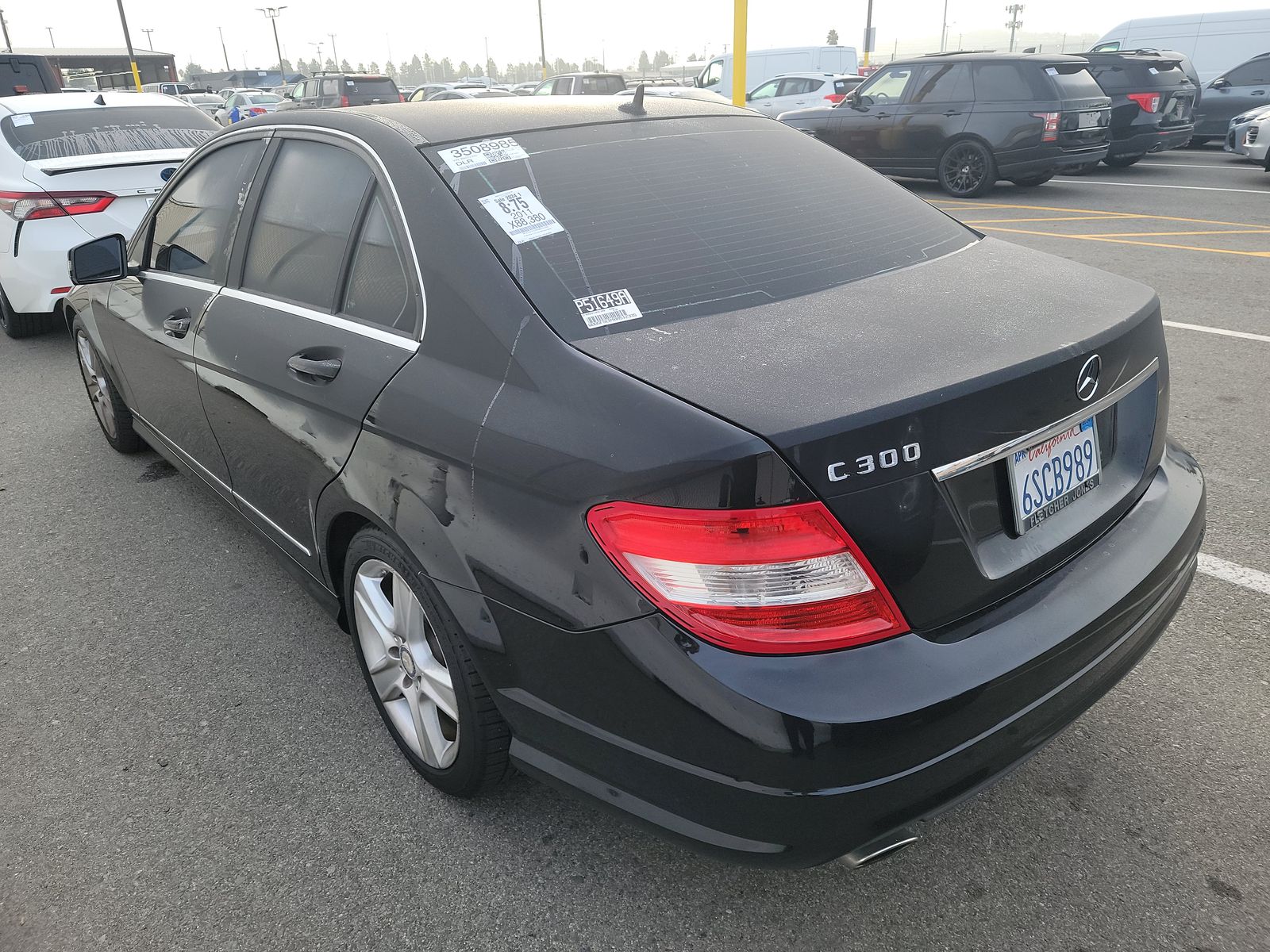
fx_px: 881
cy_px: 476
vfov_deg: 56.8
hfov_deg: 71.6
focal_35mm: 24
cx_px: 635
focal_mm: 6.7
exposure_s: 1/119
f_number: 1.8
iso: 70
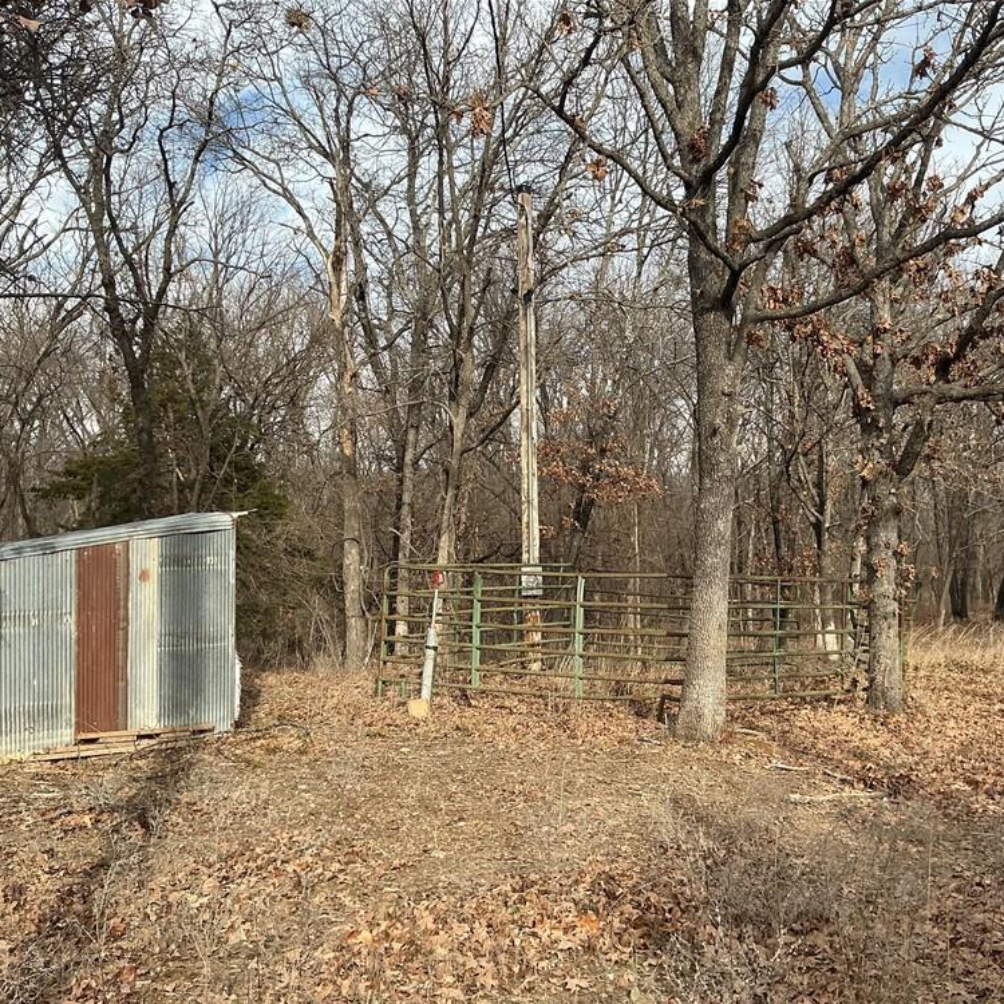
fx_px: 1148
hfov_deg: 47.0
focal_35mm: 35
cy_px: 513
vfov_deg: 47.2
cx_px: 594
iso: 25
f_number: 1.8
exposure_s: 1/781
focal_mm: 3
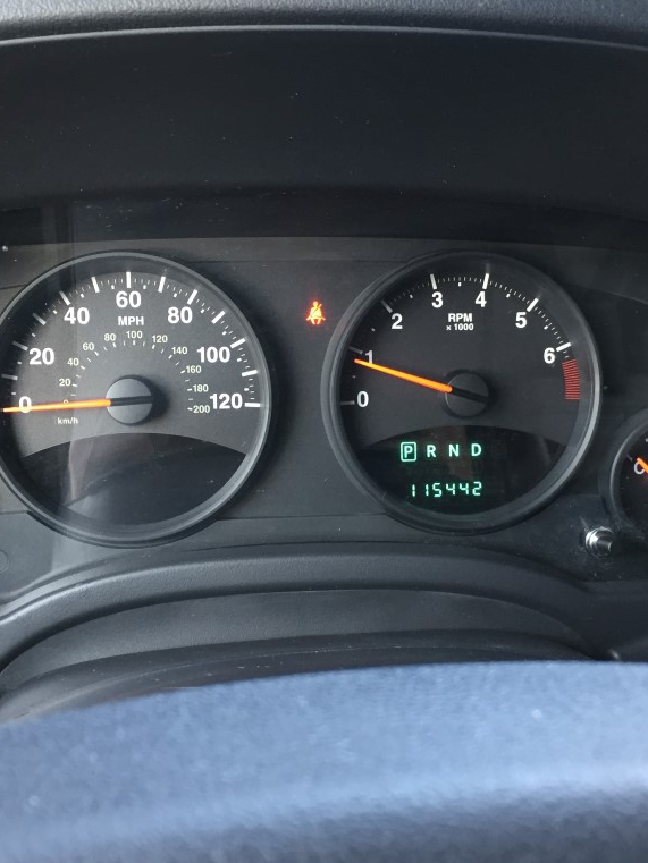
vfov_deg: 47.9
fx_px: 973
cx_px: 351
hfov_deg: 36.8
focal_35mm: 39
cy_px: 434
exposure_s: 1/30
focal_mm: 4.15
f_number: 2.2
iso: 100
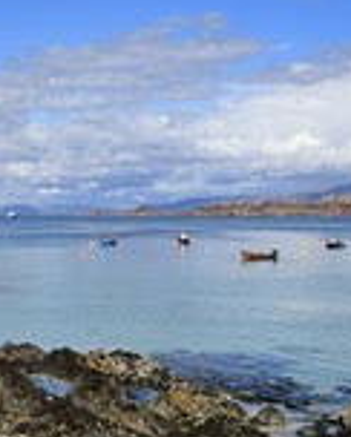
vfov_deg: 24.8
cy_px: 365
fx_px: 972
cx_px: 49
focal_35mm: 75
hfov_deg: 20.1
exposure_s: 1/250
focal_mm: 29
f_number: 16
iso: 200
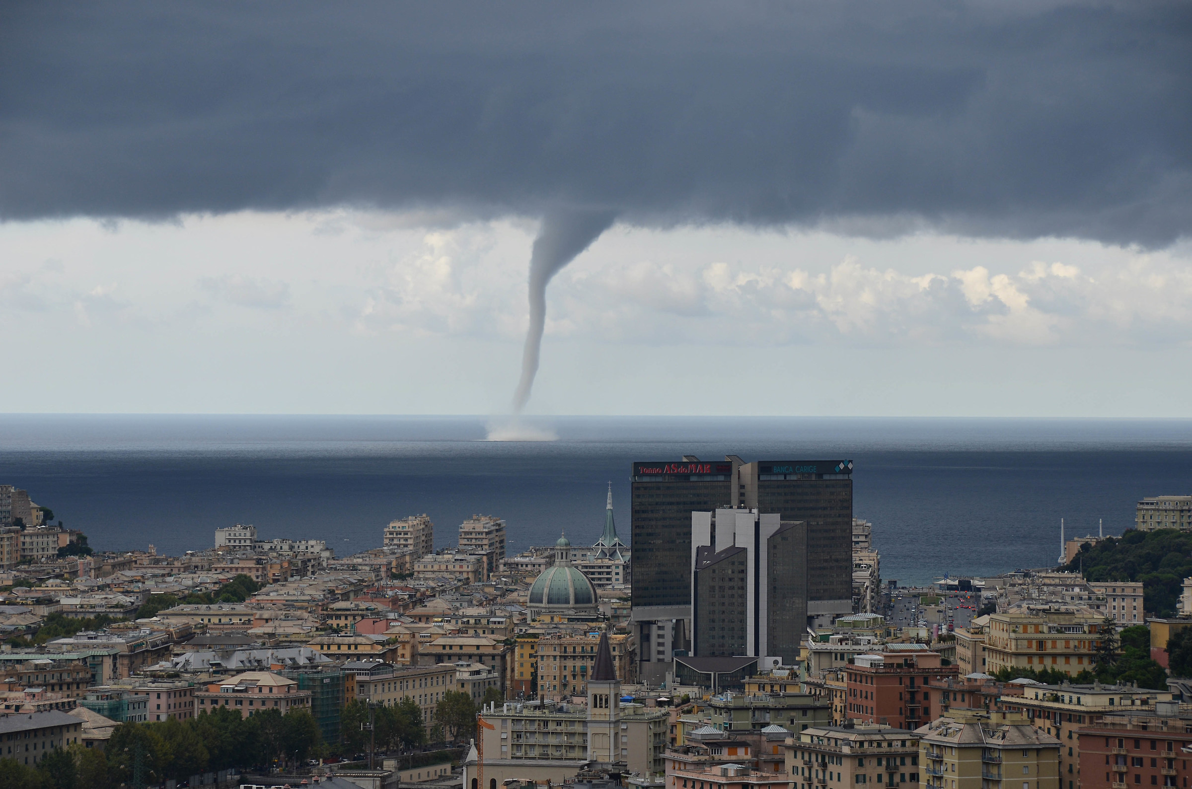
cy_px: 394
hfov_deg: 14.4
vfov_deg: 9.6
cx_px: 596
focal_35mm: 142
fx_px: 4708
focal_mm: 95
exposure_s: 1/250
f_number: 8
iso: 160
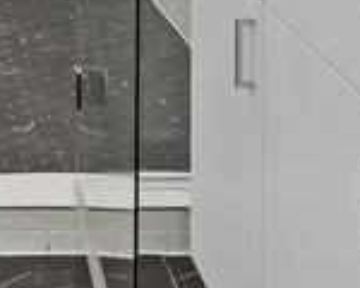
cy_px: -352
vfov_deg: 12.7
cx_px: -94
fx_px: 1065
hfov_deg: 18.0
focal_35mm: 100
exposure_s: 1/1.25
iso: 100
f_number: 8
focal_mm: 16
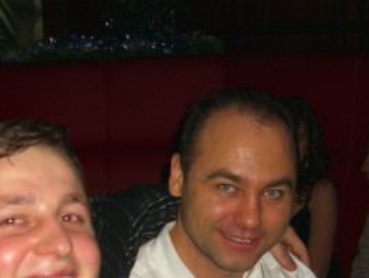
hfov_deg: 23.1
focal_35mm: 84
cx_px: 116
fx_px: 897
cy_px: 301
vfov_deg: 17.1
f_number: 2.8
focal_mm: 7.9
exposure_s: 1/60
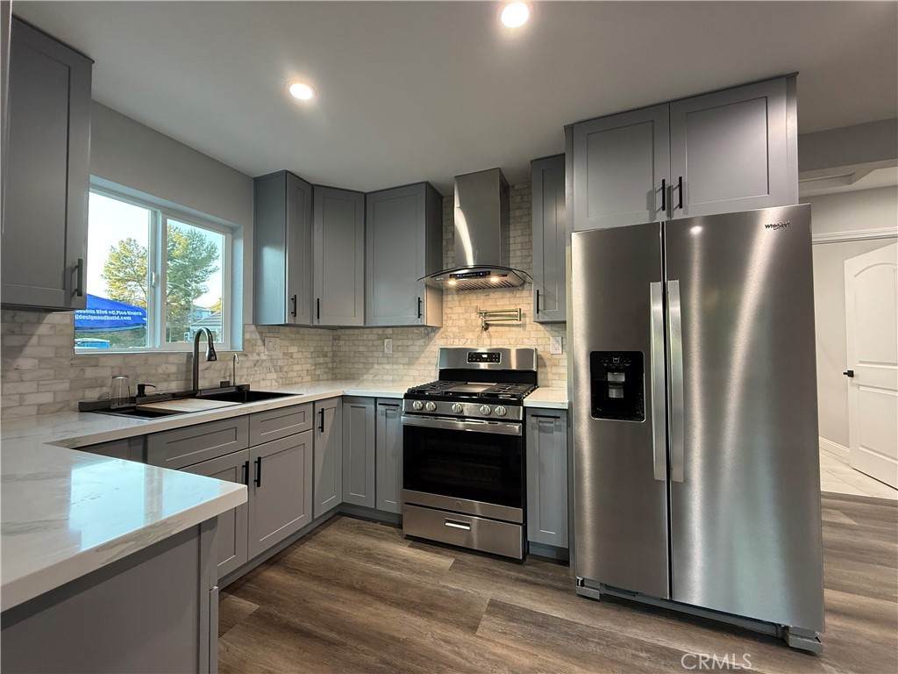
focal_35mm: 14
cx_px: 449
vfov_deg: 85.7
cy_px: 337
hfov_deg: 102.1
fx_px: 363
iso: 250
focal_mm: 2.22
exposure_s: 1/60
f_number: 2.2
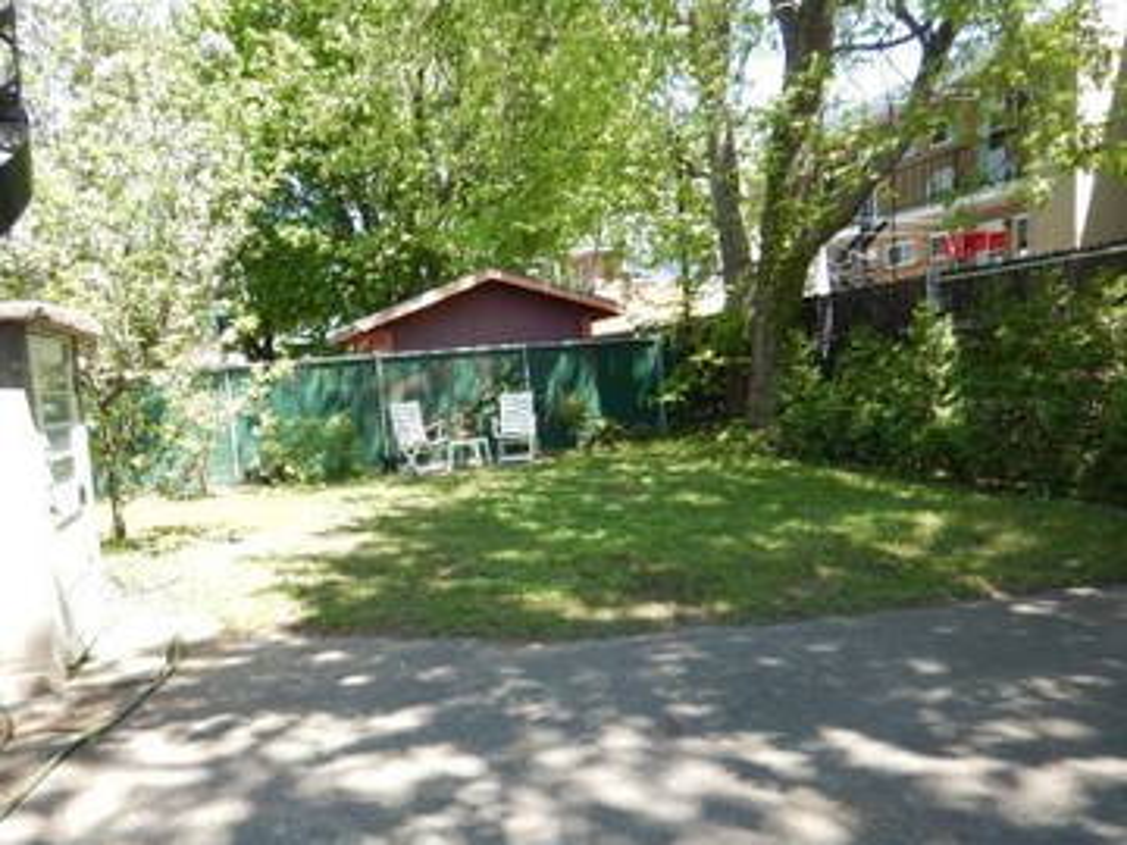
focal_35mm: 24
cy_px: 422
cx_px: 564
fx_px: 781
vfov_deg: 56.8
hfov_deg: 71.6
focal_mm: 4.3
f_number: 2.8
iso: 125
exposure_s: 1/250
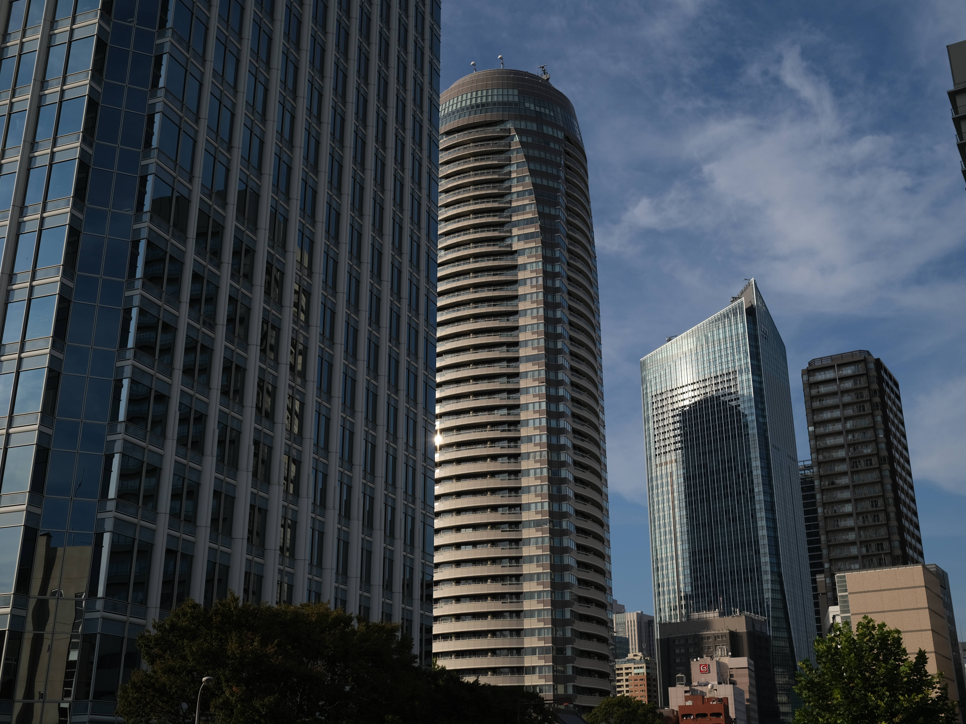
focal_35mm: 38
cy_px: 361
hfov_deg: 48.9
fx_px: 1060
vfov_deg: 37.7
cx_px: 536
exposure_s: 1/4700
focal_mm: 23
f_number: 2.8
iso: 160
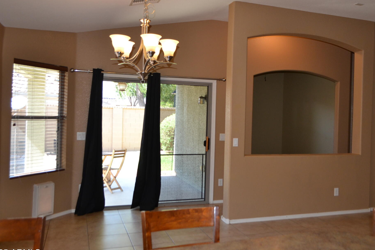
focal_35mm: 34
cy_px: 110
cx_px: 223
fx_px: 354
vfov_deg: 38.8
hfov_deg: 55.4
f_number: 4
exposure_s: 1/125
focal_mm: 18
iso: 400
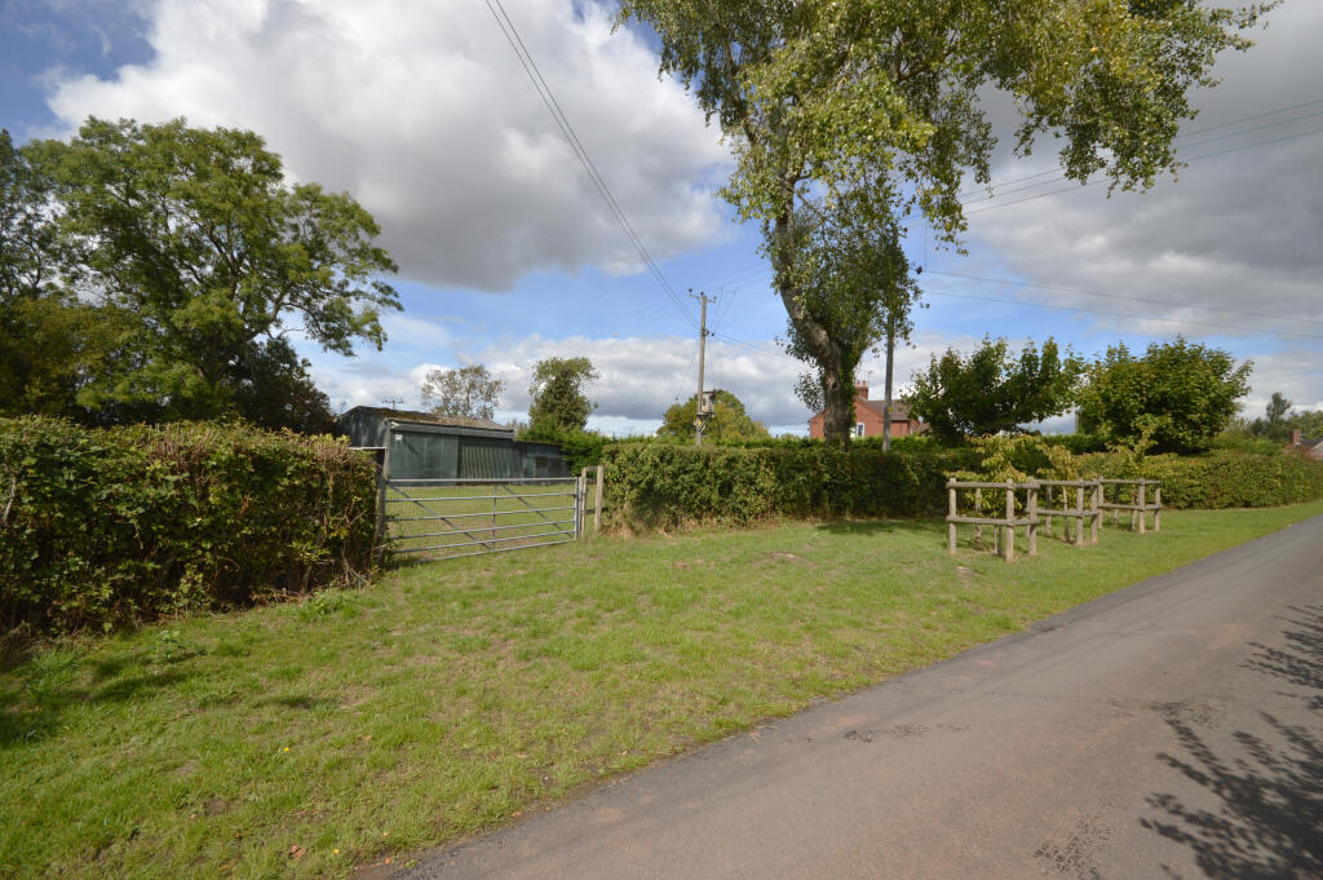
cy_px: 440
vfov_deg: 77.2
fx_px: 551
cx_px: 662
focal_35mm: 15
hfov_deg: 100.4
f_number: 9
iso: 100
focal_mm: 10
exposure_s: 1/400
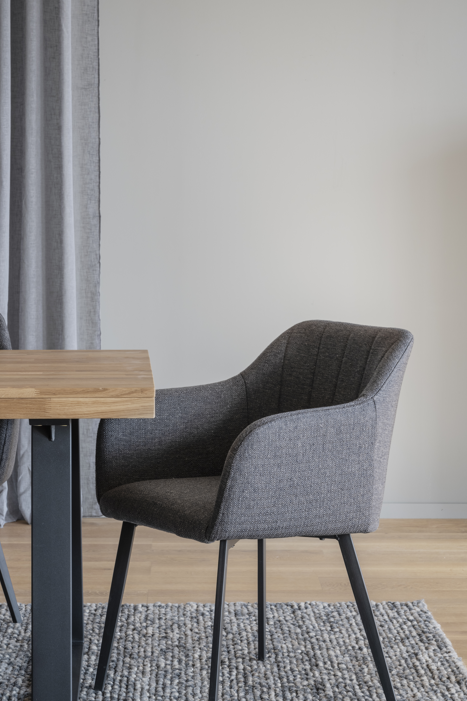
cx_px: 177
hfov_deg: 15.5
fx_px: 1712
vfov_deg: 23.1
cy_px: 378
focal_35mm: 88
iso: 160
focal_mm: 70
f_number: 10
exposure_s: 1/8
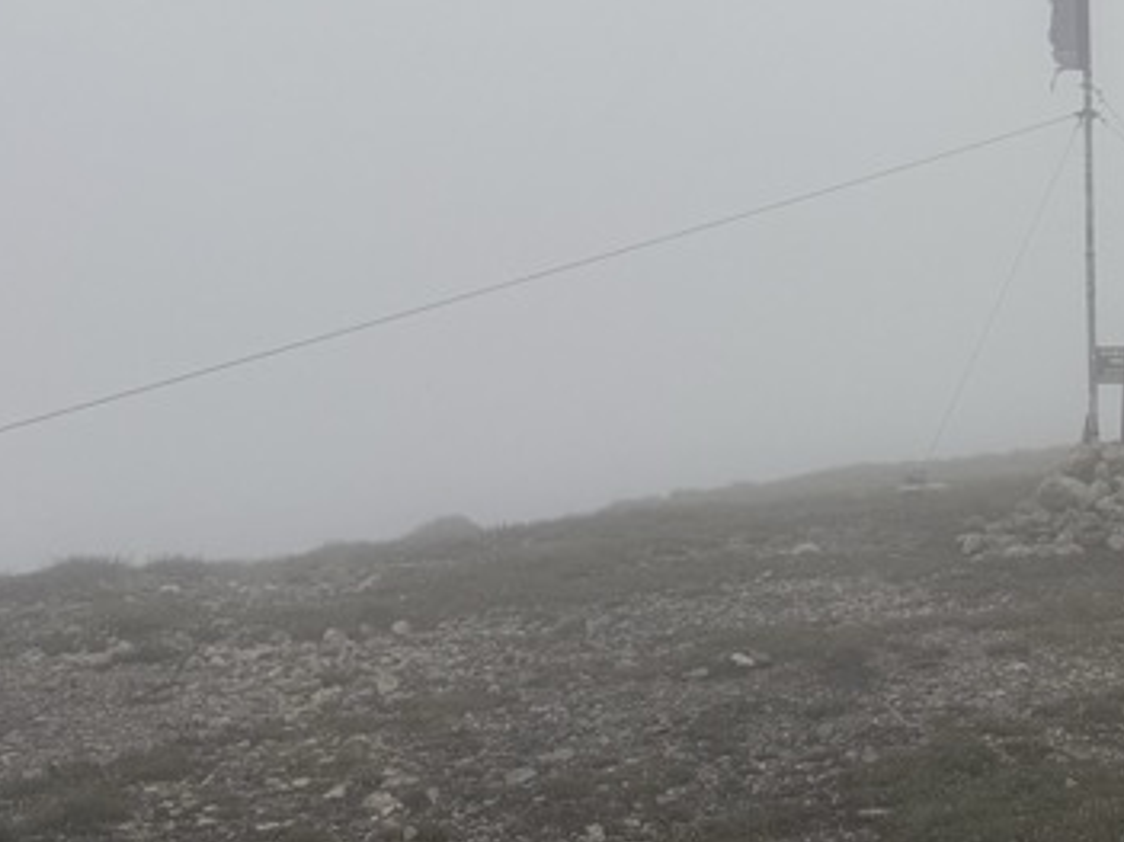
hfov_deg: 25.2
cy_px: 179
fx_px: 2272
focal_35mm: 70
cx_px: 1323
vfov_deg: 20.8
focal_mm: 6.76
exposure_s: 1/637
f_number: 1.78
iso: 80
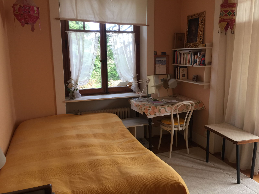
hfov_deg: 61.7
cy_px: 97
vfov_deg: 48.2
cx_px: 130
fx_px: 217
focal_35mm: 29
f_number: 2.2
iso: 32
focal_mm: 4.15
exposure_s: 1/33
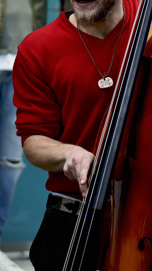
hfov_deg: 4.1
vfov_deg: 7.3
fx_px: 2114
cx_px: 135
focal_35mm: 295
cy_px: 45
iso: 400
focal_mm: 145
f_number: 4.8
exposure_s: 1/500
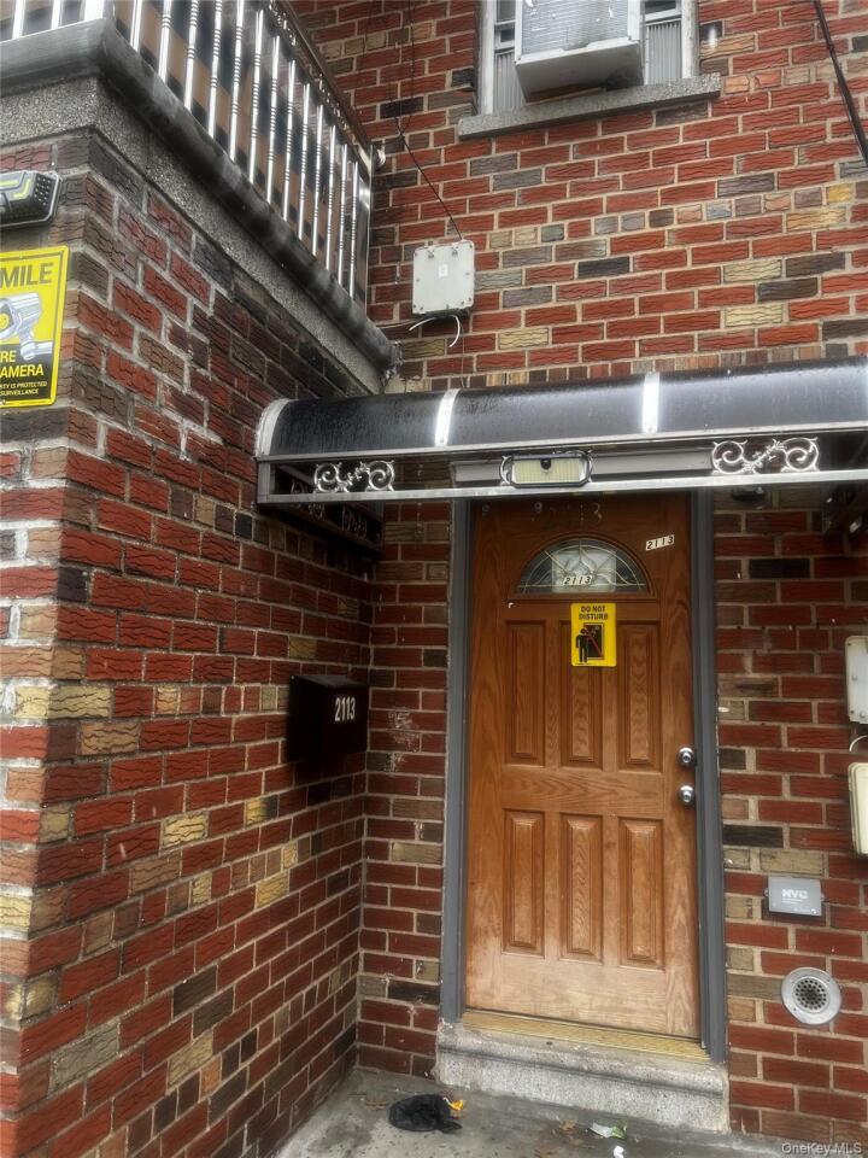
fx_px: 869
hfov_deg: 53.1
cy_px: 579
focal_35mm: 26
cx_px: 434
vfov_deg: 67.3
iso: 40
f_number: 1.5
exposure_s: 1/171
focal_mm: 5.7
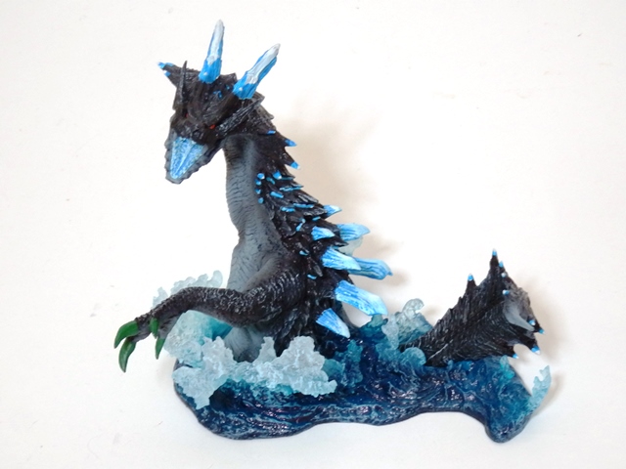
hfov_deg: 18.5
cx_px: 313
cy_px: 234
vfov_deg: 14.0
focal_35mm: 106
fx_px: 1917
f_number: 5
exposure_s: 1/15
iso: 400
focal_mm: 19
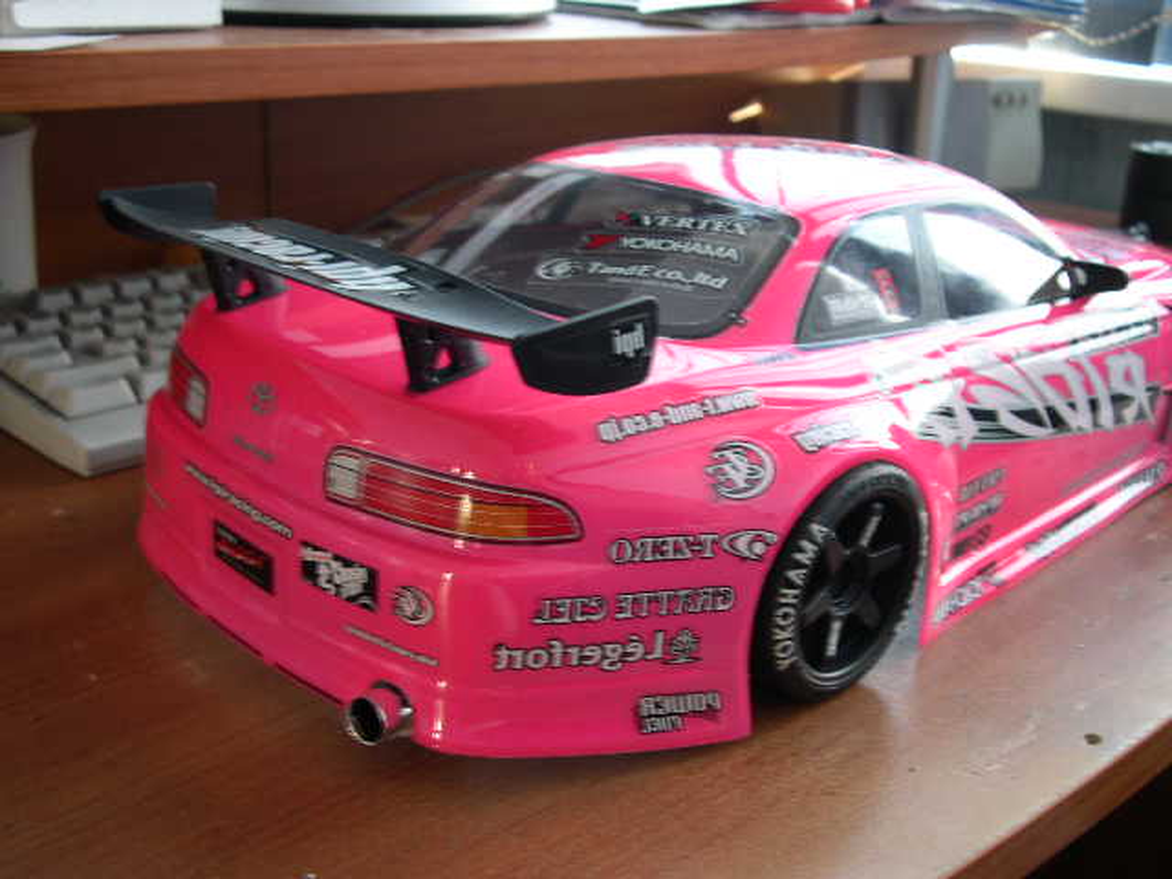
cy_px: 440
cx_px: 586
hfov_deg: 49.0
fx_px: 1287
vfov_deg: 37.7
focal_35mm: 38
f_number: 2.8
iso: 100
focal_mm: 8
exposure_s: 1/5.1
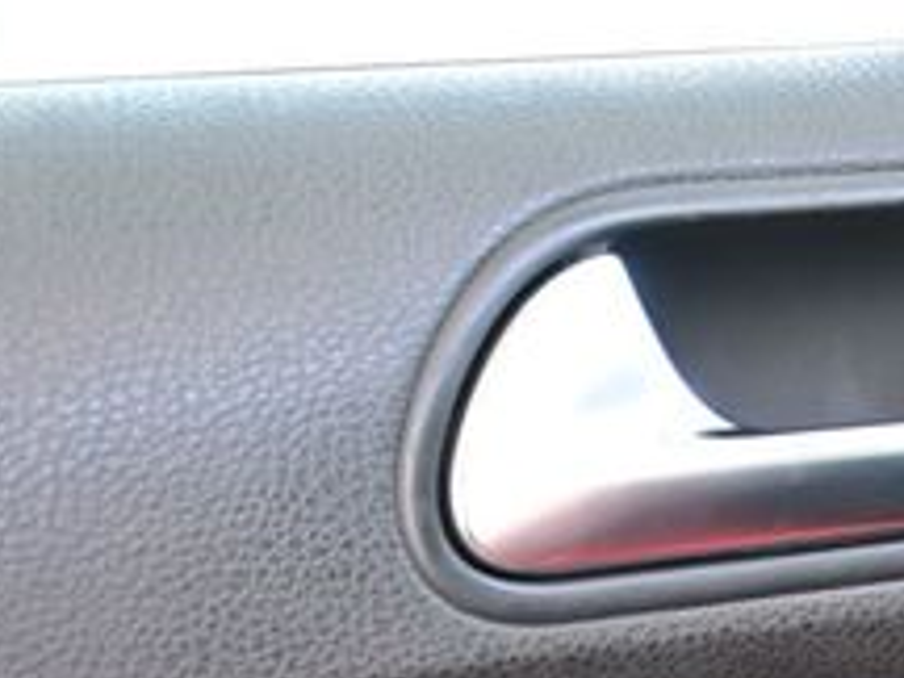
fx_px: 2570
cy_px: 883
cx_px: 908
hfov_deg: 19.4
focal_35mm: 98
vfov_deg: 14.4
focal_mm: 23
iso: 320
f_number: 4.2
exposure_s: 1/40
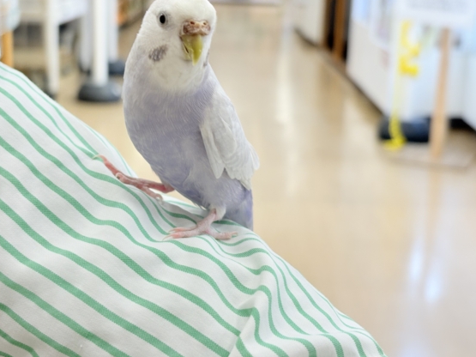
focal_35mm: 60
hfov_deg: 32.2
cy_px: 160
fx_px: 825
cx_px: 210
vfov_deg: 24.4
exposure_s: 1/50
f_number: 1.6
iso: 40
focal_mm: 5.96
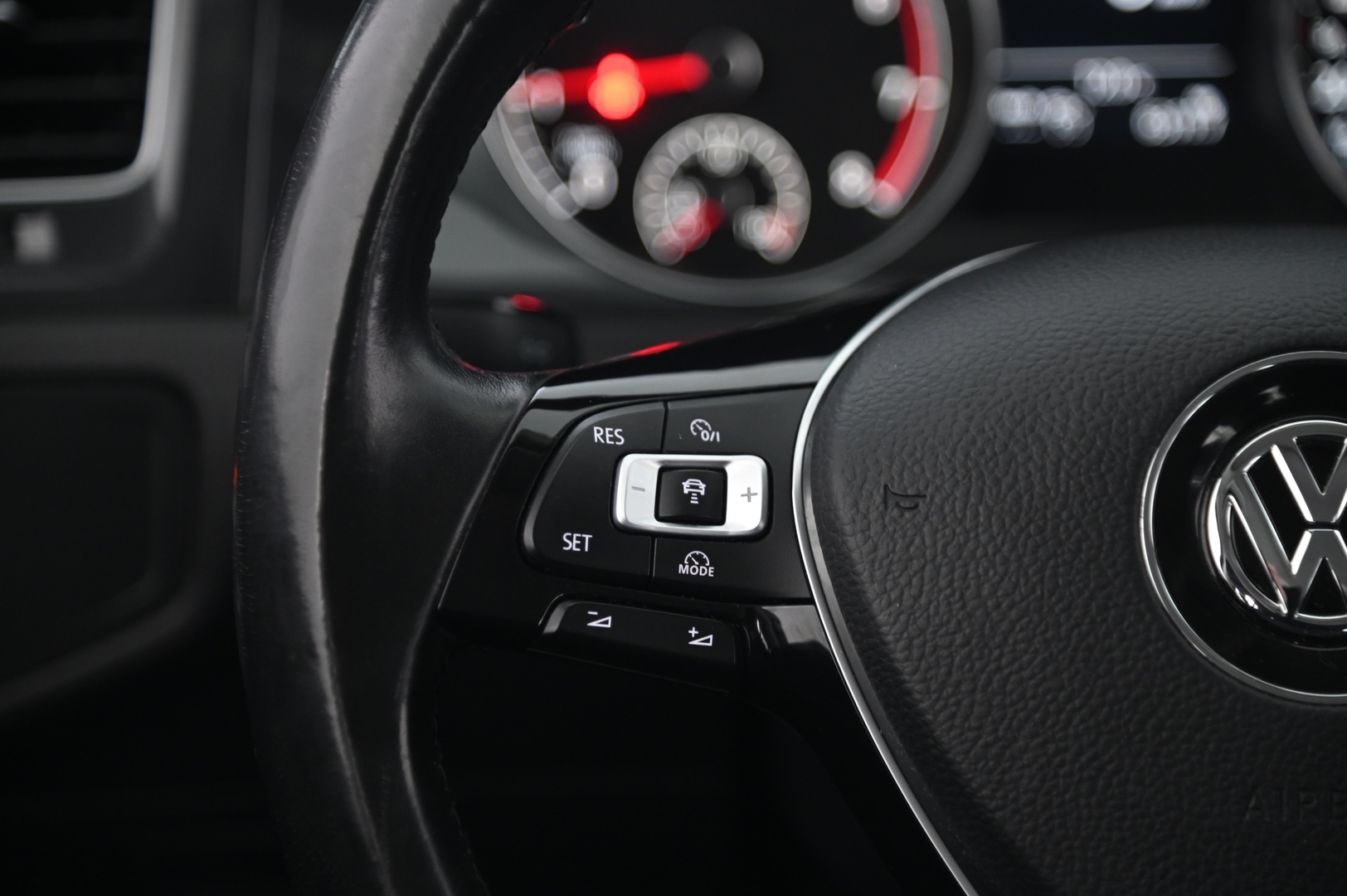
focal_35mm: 120
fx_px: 4486
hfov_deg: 17.1
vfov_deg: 11.4
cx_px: 674
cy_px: 448
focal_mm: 120
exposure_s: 1/15
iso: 2000
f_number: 4
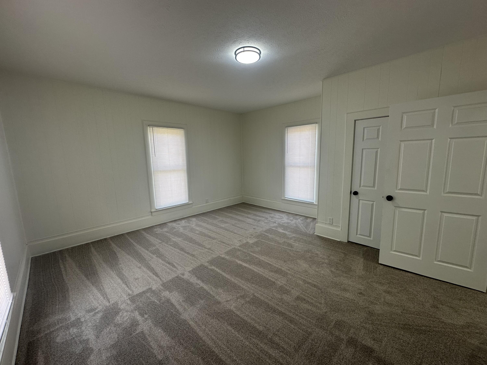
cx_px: 244
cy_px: 182
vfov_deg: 85.7
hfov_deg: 102.1
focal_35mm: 14
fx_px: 197
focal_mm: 2.22
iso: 80
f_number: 2.2
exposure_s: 1/120
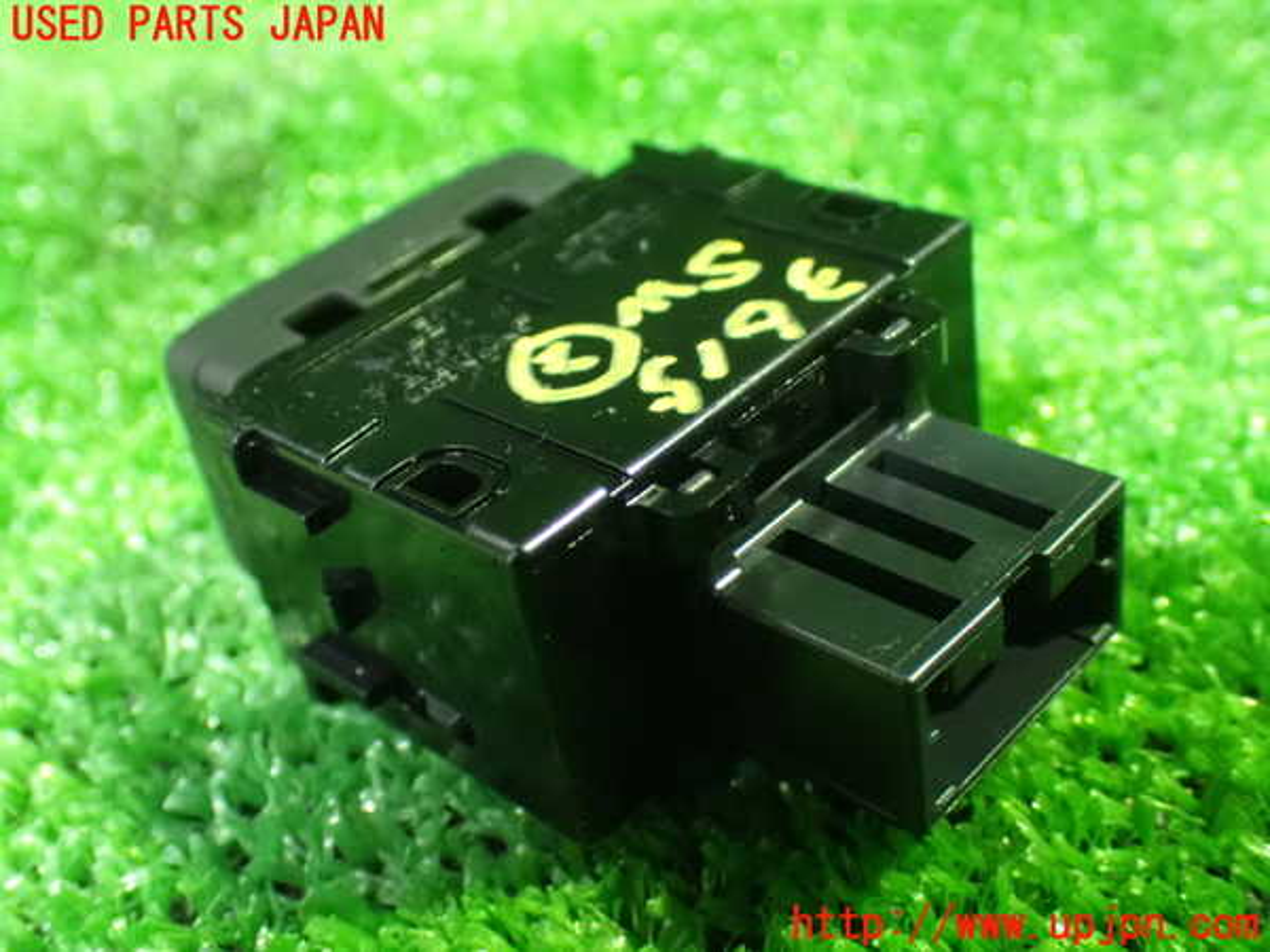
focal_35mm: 44
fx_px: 1614
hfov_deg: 42.9
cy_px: 476
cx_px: 635
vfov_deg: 32.9
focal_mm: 7.84
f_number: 2.9
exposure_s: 1/20
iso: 1600
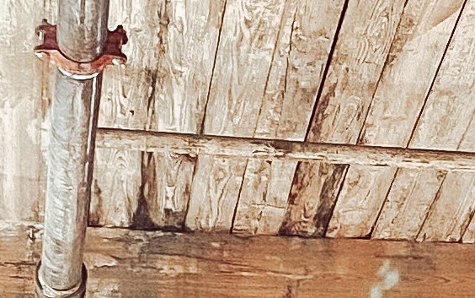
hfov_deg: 10.2
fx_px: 2551
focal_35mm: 197
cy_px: 474
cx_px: 740
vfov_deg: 6.6
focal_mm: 4.25
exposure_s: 1/60
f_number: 1.8
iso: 250
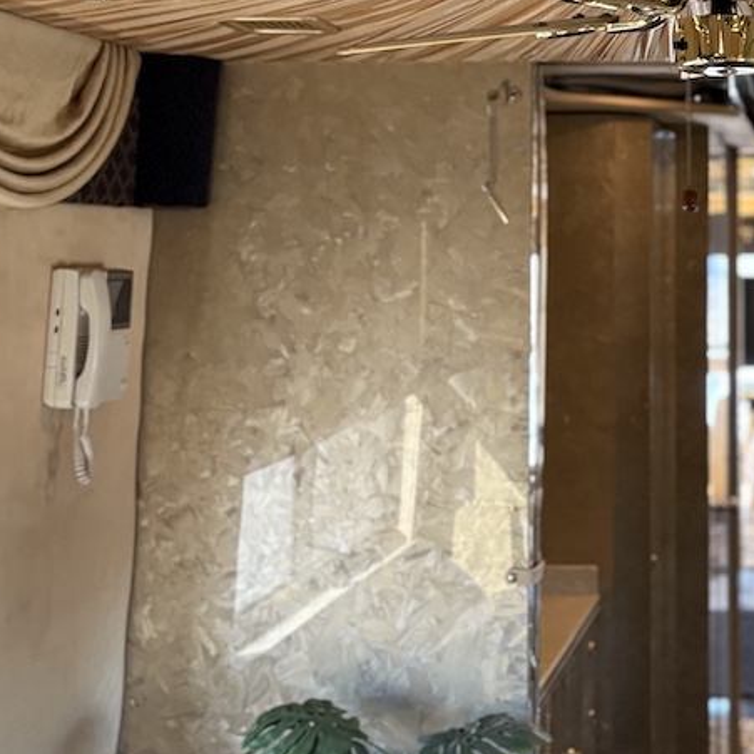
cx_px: 756
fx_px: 1676
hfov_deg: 24.2
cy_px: 150
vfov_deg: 24.9
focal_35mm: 68
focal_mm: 5.96
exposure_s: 1/60
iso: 250
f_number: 1.6
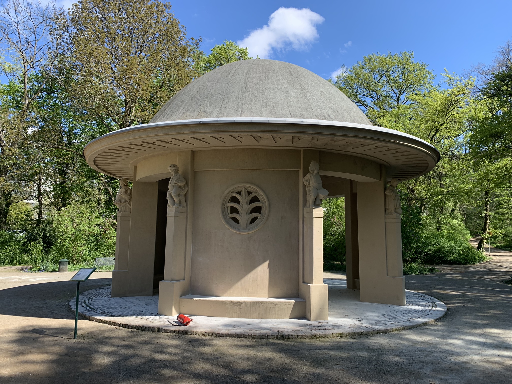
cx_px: 256
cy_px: 192
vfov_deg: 53.1
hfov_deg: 67.3
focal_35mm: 26
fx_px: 385
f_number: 1.8
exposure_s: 1/903
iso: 25
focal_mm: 4.25
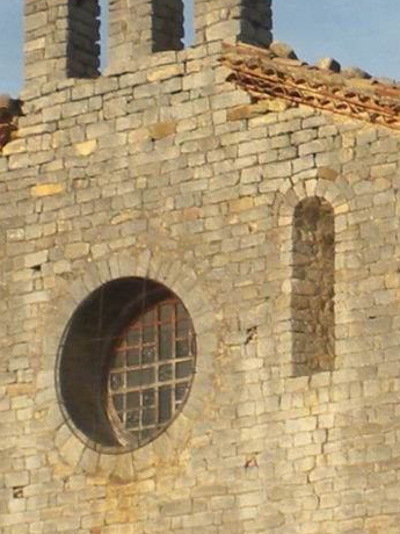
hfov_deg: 7.1
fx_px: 3174
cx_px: 537
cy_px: 430
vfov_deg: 9.6
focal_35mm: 206
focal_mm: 6.6
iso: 64
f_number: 10
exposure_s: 1/71
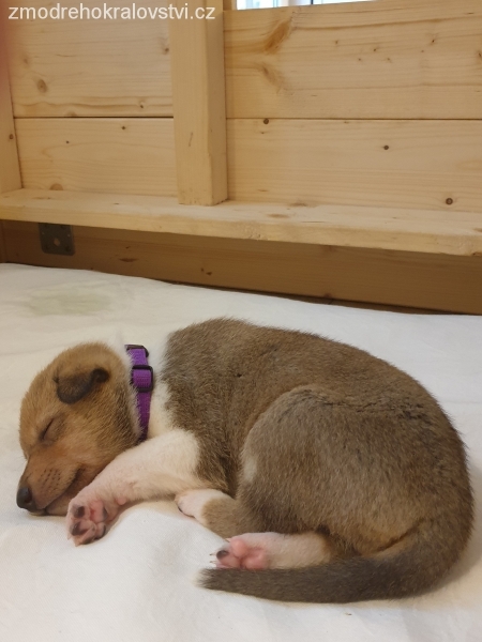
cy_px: 321
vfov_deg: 67.3
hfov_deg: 53.1
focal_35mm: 26
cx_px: 241
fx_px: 483
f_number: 1.5
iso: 250
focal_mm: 4.3
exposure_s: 1/20
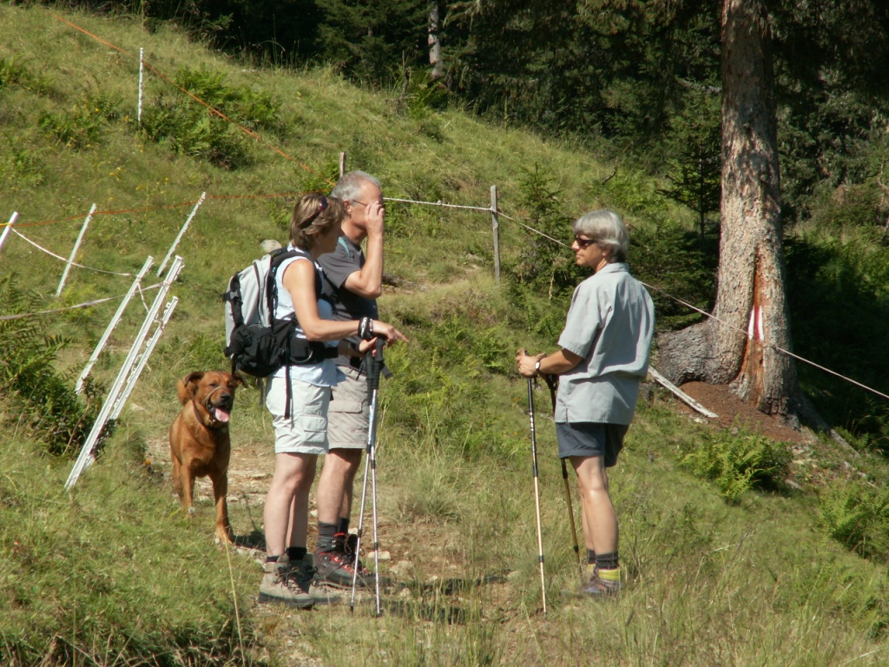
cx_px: 444
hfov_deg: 7.0
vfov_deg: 5.3
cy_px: 334
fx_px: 7242
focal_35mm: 282
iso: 50
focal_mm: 46.22
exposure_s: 1/200
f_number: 7.1
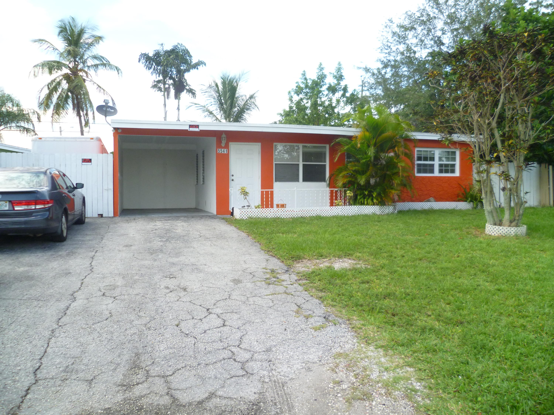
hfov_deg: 63.4
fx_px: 448
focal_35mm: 28
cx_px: 277
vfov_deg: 49.7
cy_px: 208
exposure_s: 1/320
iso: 200
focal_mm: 5
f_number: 2.8
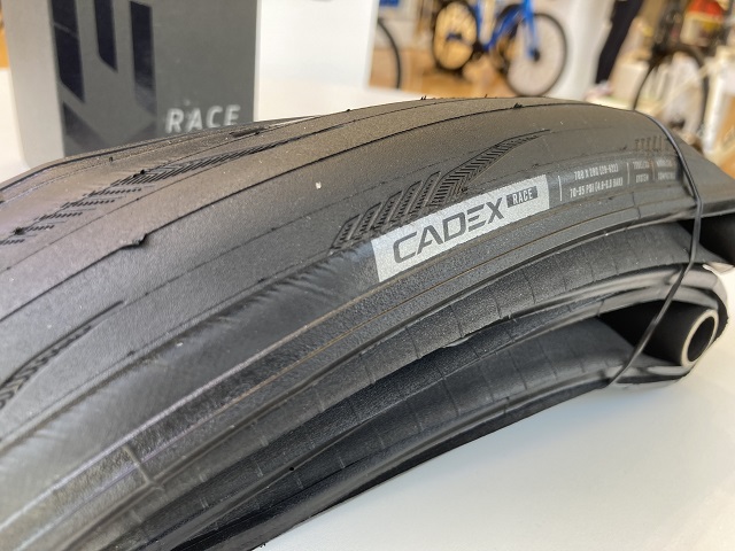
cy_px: 276
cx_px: 368
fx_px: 595
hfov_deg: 63.4
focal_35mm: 28
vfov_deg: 49.7
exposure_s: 1/60
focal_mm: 3.99
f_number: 1.8
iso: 50
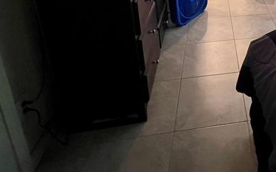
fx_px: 248
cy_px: -44
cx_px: 262
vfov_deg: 31.0
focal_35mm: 33
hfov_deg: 49.8
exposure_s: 1/60
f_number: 1.8
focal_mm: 1.57
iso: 640
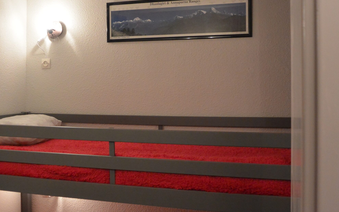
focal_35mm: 46
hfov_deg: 43.3
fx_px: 425
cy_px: 100
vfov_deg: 28.0
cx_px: 140
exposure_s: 1/50
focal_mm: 13.1
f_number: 4
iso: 800
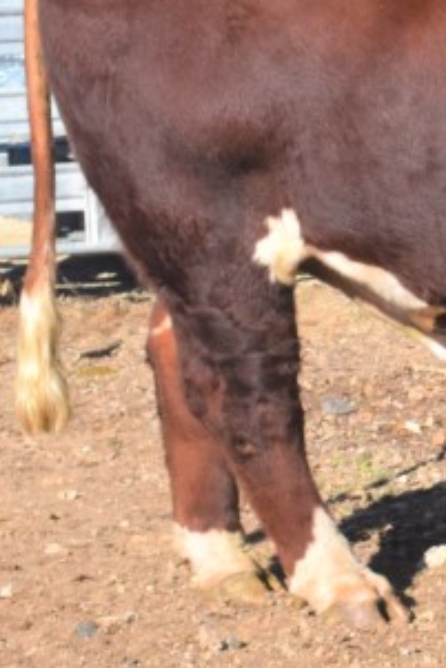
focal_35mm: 159
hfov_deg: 8.2
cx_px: 908
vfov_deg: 12.9
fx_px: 2948
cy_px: 247
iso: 200
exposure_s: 1/400
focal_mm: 29
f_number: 10
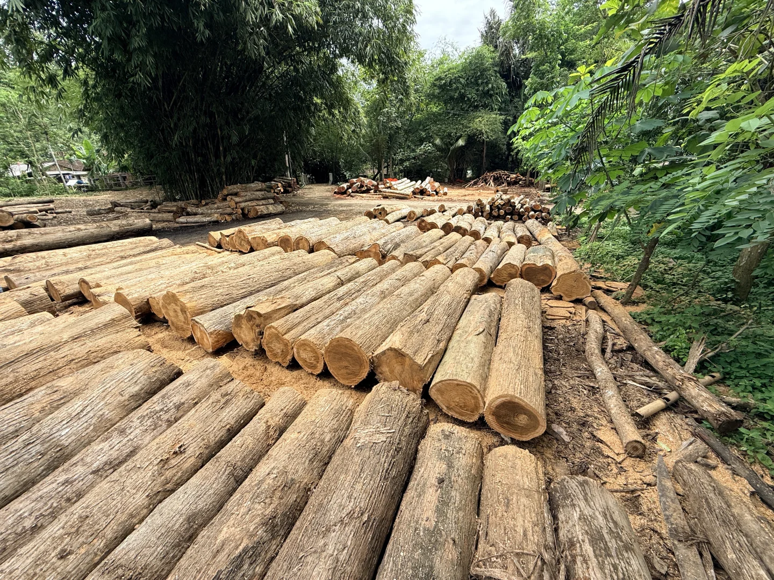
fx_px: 313
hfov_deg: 102.1
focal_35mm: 14
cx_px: 387
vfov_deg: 85.7
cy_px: 290
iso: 50
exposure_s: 1/590
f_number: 2.2
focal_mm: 2.22
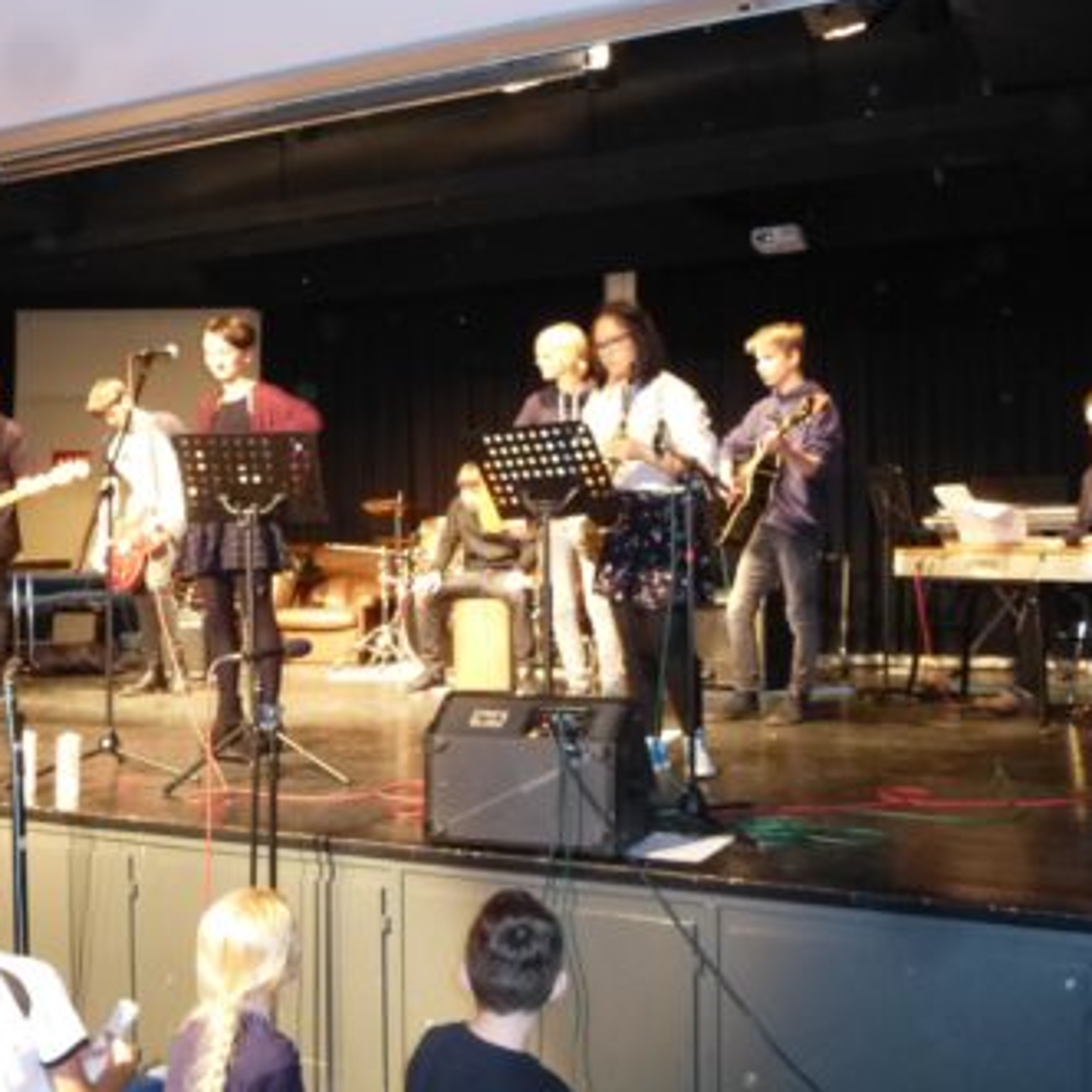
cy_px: 546
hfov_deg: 46.0
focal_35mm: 36
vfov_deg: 46.0
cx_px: 543
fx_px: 1285
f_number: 3.5
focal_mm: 5.4
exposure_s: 1/25
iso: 800
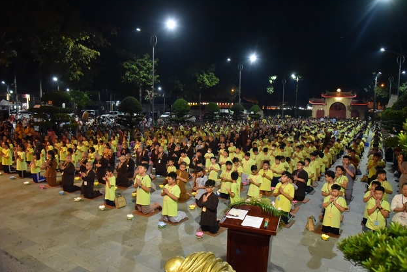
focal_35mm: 25
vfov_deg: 51.4
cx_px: 208
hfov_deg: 71.5
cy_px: 137
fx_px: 283
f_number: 5
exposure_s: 1/125
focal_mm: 24
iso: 5000
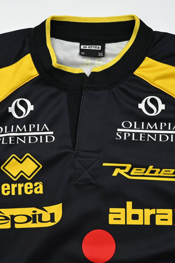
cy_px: 132
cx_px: 88
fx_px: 175
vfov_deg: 73.8
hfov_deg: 53.1
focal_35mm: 24
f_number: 4.8
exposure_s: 1/180
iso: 200
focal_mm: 24
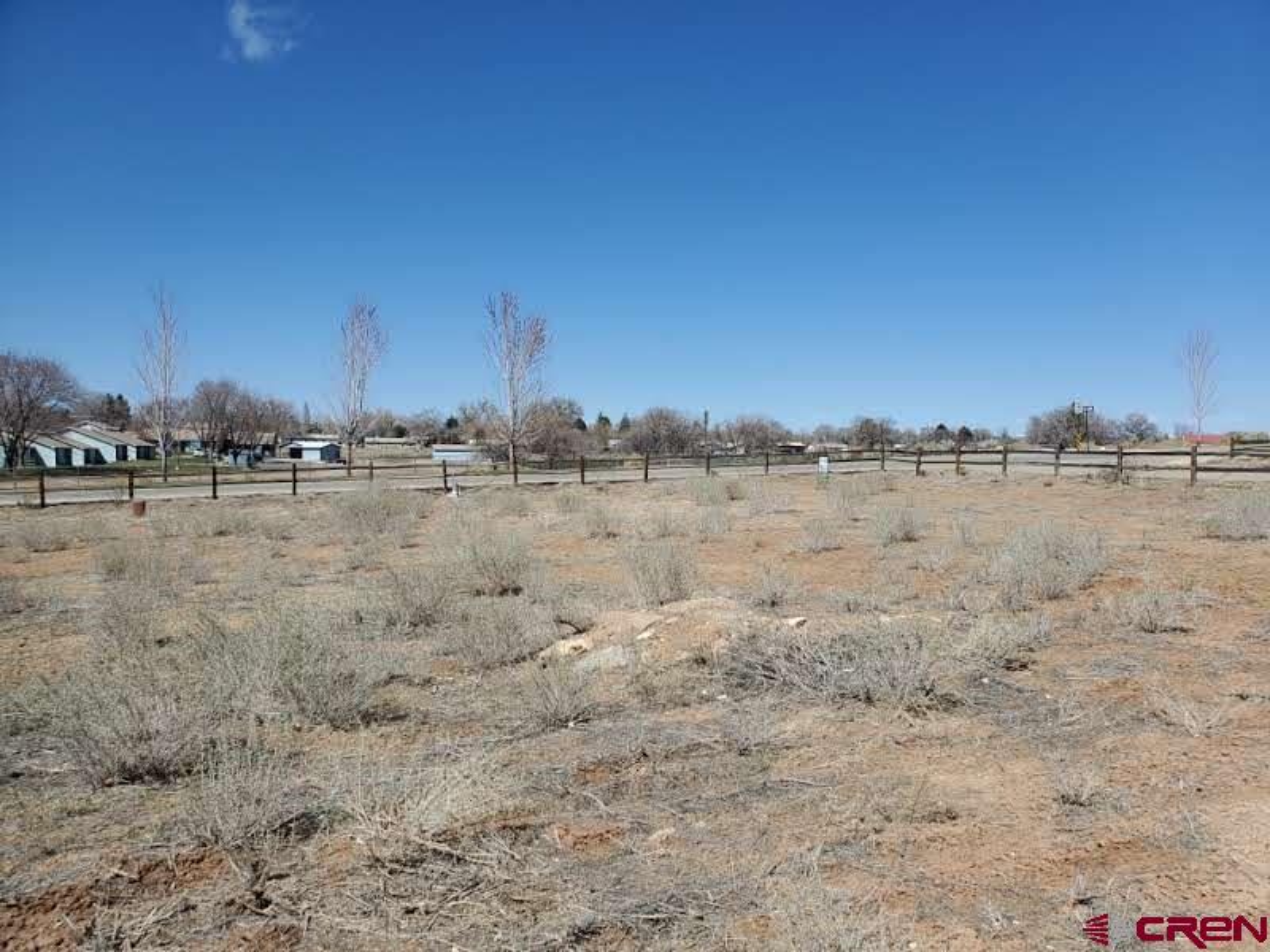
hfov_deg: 67.3
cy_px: 476
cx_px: 635
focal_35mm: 26
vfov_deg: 53.1
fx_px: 954
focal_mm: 4.3
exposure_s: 1/2361
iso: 50
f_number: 2.4
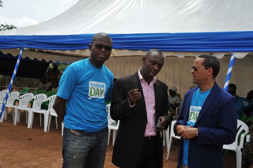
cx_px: 126
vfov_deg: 27.0
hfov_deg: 39.6
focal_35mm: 50
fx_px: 351
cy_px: 84
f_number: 18
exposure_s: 1/200
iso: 320
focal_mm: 50
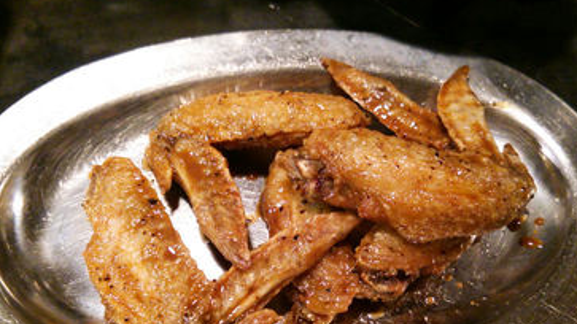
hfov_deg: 55.3
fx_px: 551
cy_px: 227
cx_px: 305
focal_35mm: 36
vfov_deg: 32.4
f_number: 1.94
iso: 250
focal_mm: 4.06
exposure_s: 1/21
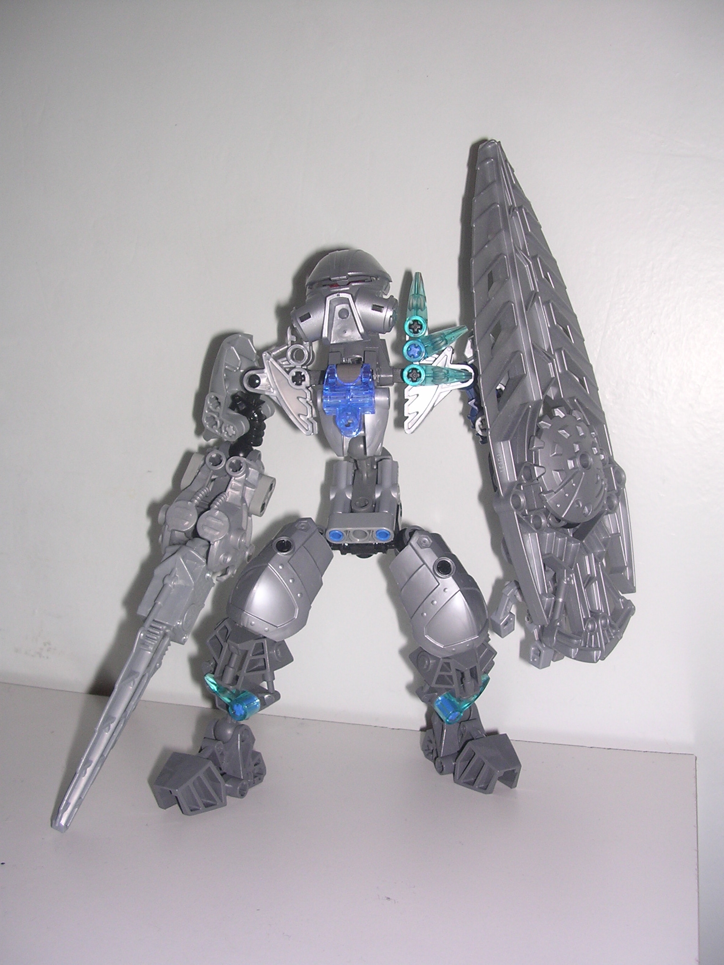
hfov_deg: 37.7
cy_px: 482
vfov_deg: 49.0
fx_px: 1060
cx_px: 362
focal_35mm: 38
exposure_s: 1/60.1
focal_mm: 5.8
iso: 100
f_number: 2.8
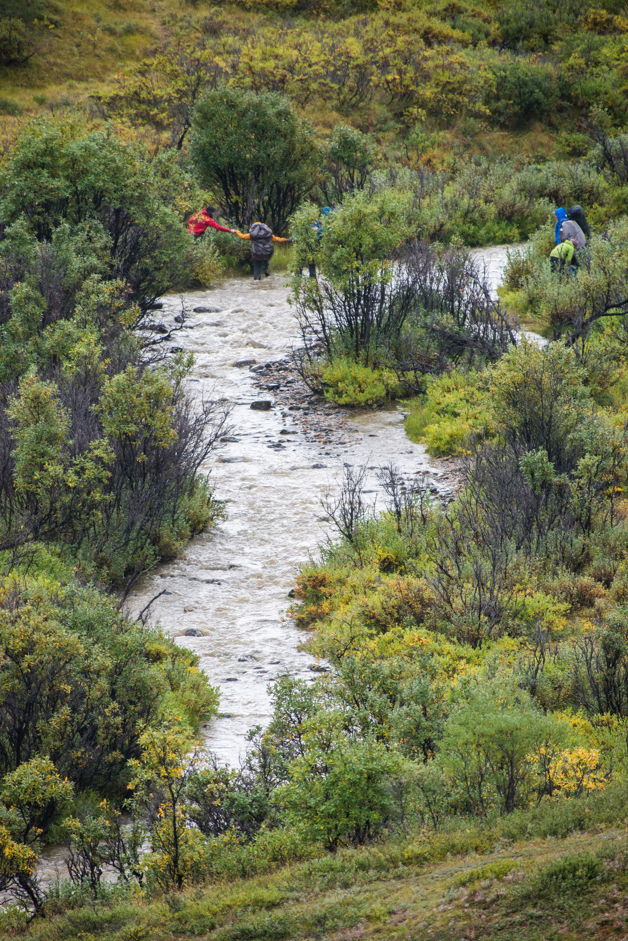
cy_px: 470
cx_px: 314
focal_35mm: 600
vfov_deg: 3.4
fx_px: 15687
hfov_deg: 2.3
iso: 1000
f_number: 5.6
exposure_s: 1/800
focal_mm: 600
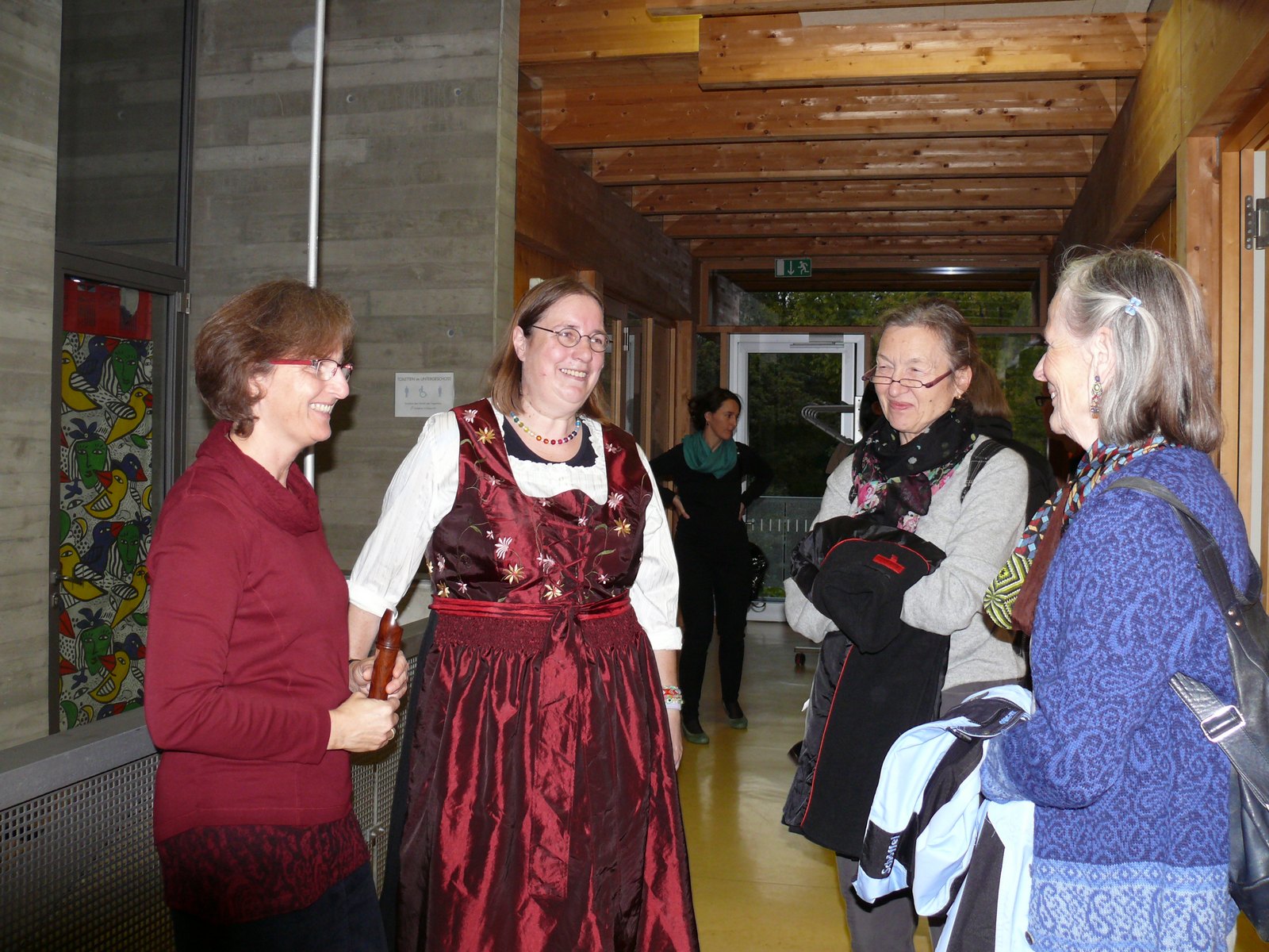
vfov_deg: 40.7
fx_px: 1283
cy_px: 476
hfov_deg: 52.6
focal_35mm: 35
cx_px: 634
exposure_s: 1/30
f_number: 2.8
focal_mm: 7.4
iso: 160
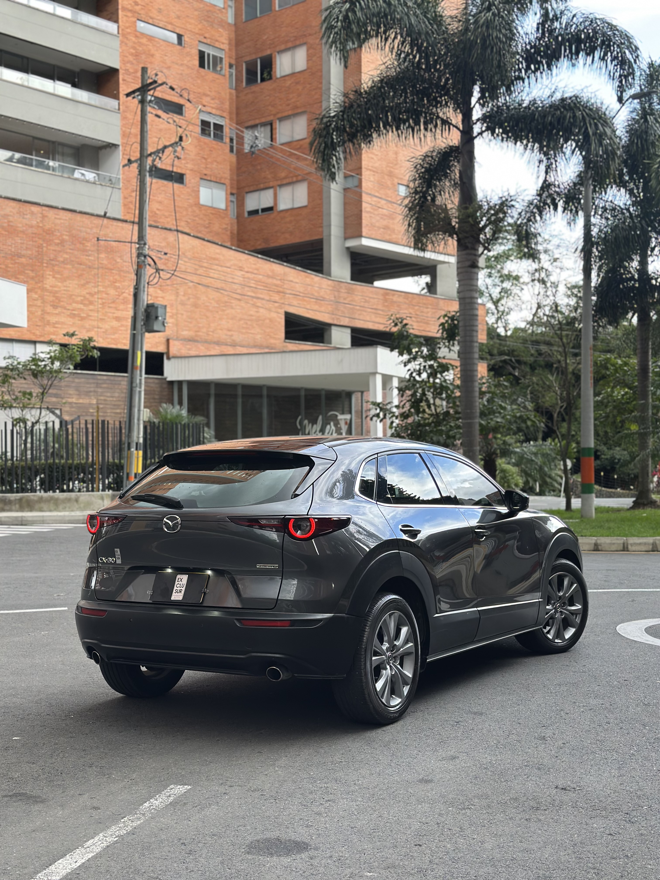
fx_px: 1220
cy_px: 440
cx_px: 330
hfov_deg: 30.3
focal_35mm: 48
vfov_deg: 39.7
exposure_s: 1/133
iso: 80
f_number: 1.78
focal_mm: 6.86
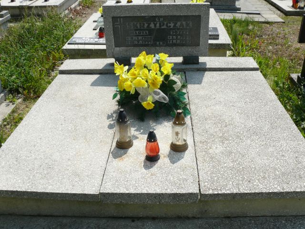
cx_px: 152
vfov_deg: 40.7
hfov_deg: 52.6
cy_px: 114
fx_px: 308
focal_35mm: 35
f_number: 5.6
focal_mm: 7.4
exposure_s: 1/400
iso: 100
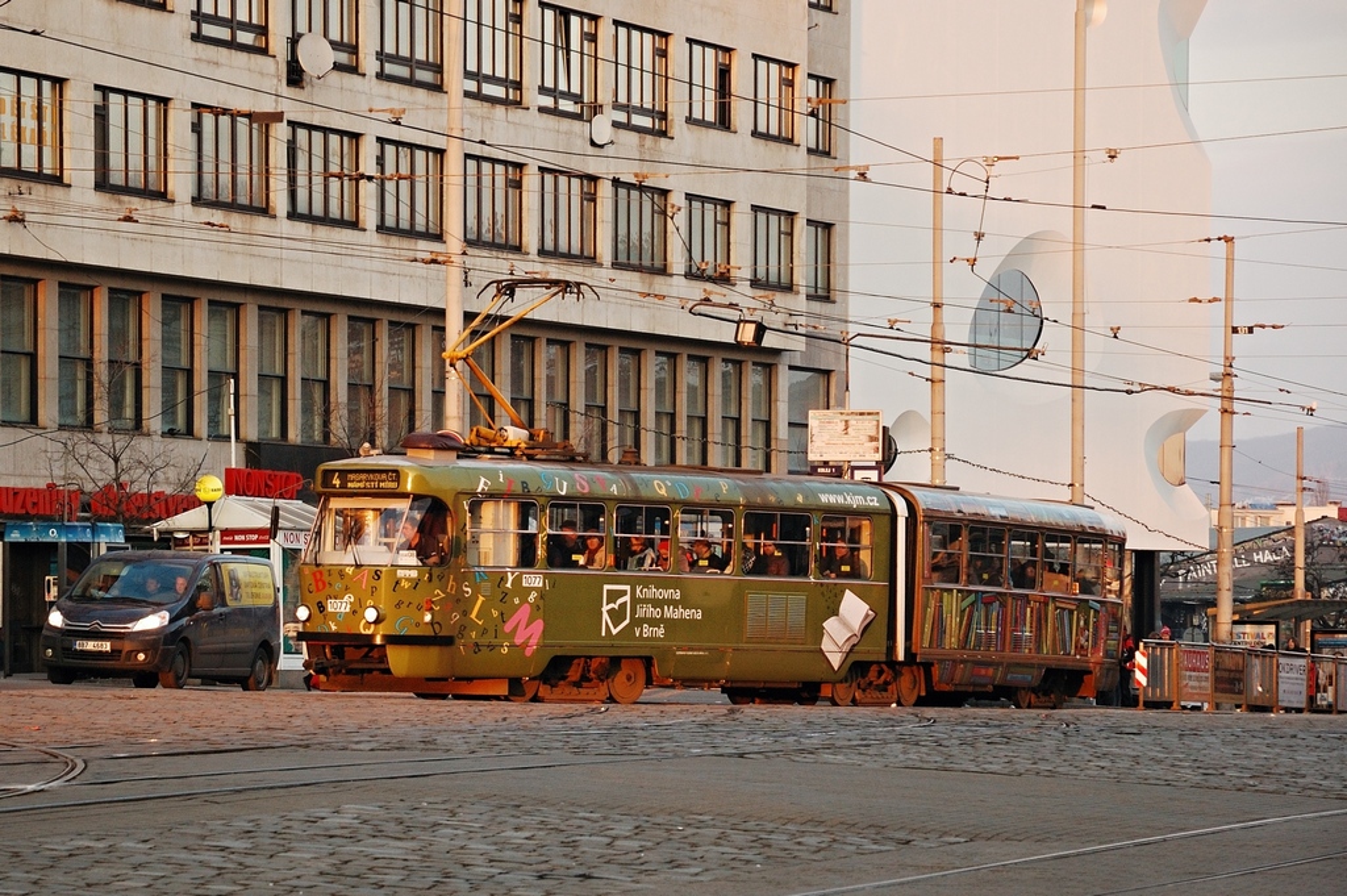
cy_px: 448
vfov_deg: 10.7
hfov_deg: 16.1
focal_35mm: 128
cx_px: 674
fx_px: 4767
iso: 400
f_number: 5.6
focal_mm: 85
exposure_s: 1/160
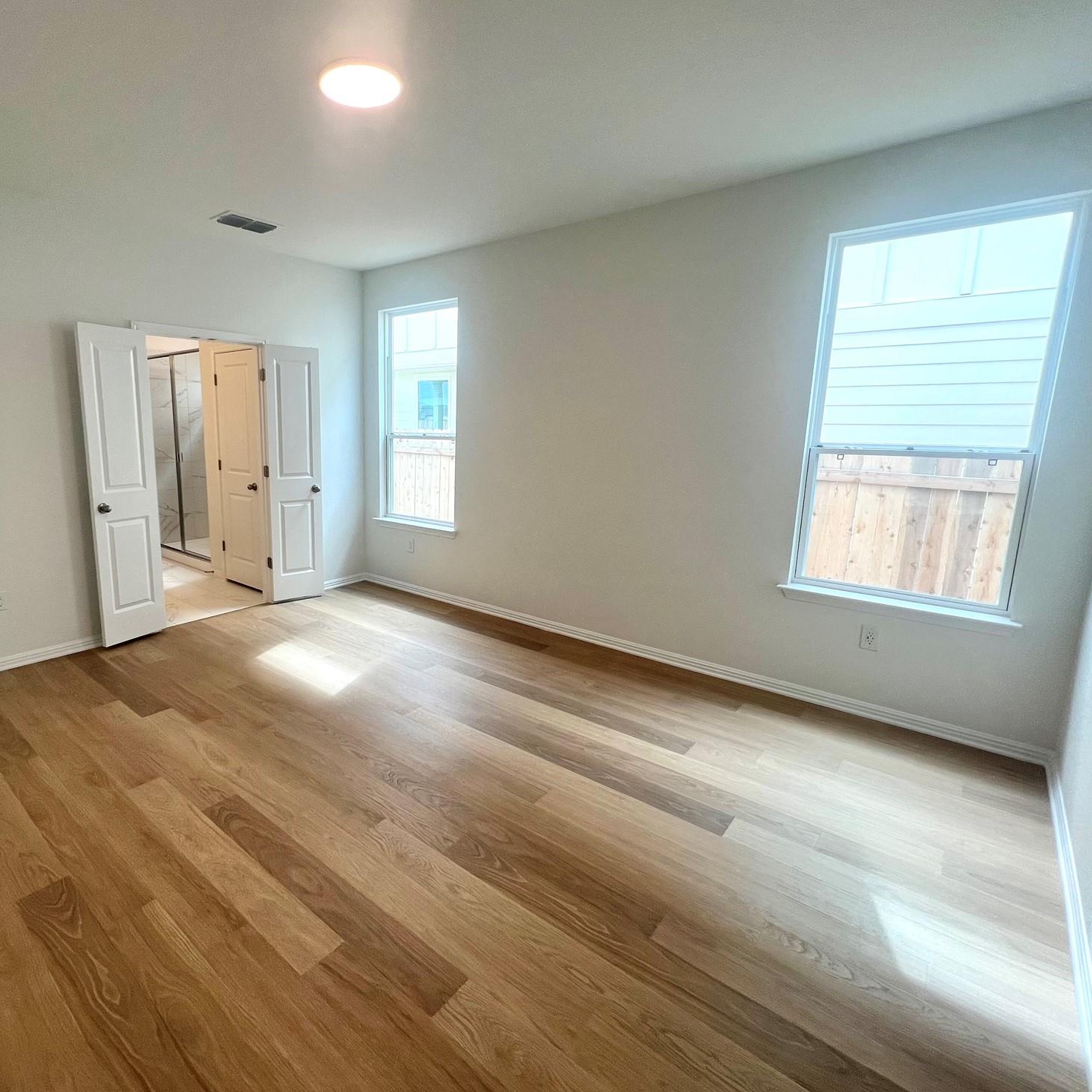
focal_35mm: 16
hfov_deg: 85.9
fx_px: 571
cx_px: 417
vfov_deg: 87.4
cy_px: 534
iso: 64
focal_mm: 1.57
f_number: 1.8
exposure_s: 1/120
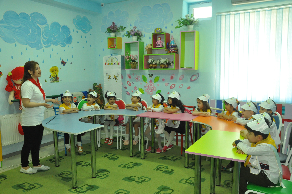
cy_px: 97
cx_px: 146
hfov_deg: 59.6
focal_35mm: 32
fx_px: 255
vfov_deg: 41.6
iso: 1250
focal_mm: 21
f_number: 5.6
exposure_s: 1/50
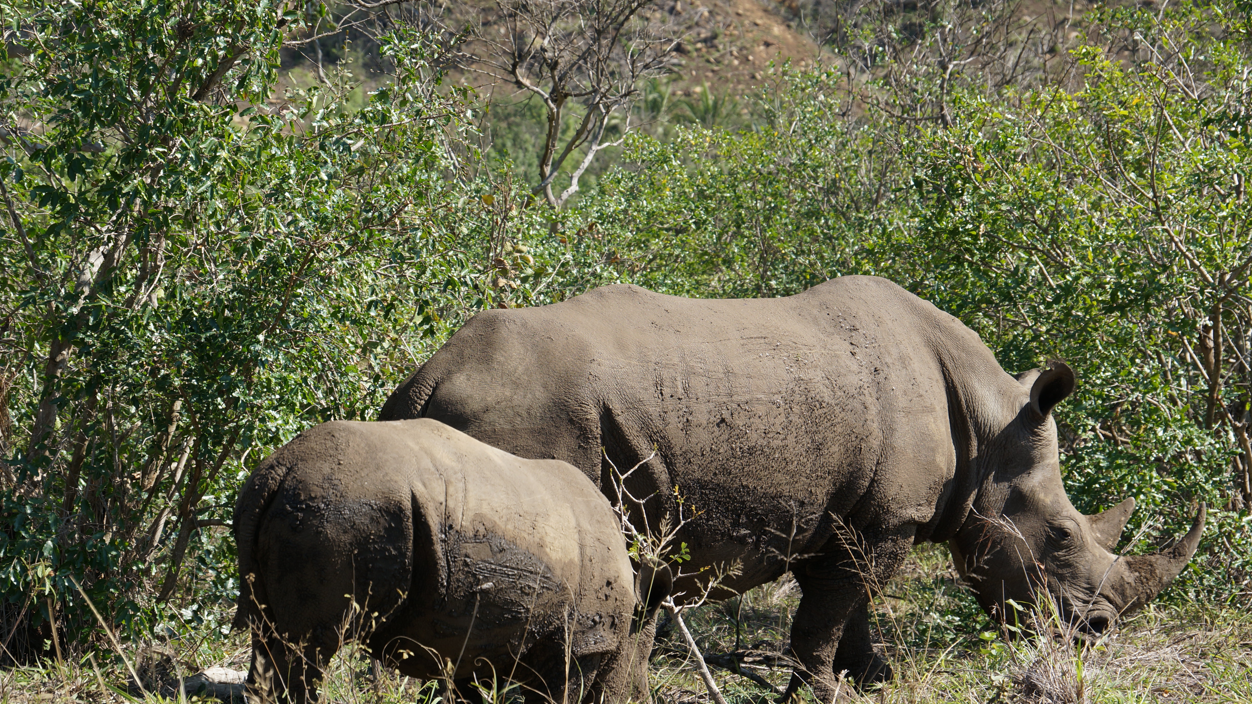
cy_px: 390
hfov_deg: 17.4
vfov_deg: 9.9
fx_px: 4083
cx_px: 625
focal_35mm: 123
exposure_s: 1/200
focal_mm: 78
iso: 100
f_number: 7.1
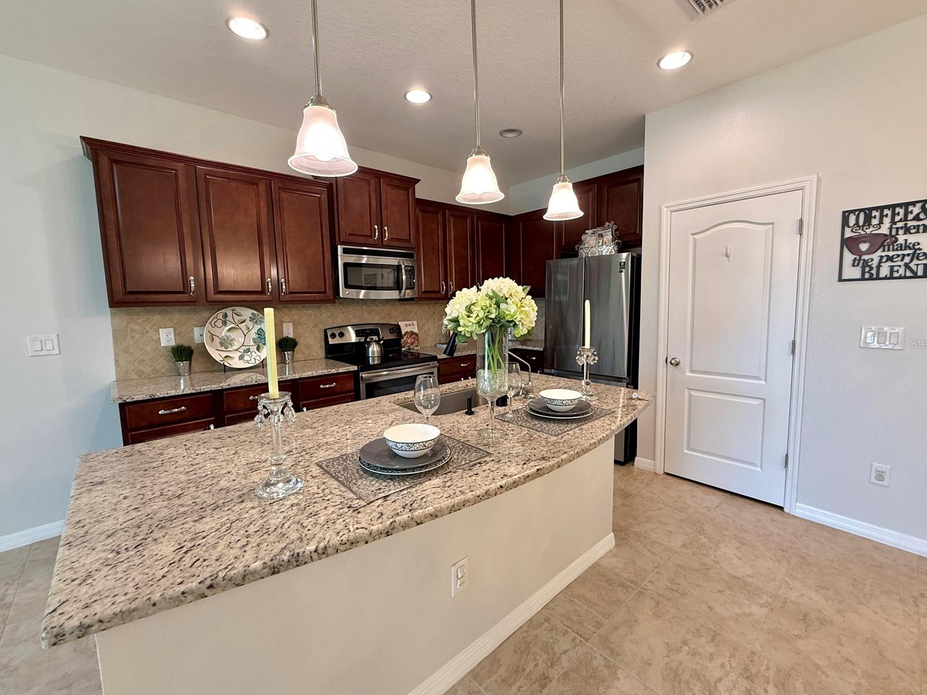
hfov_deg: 98.2
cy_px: 343
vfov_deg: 81.8
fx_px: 402
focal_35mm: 15
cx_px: 473
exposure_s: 1/60
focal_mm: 2.22
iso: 200
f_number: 2.2
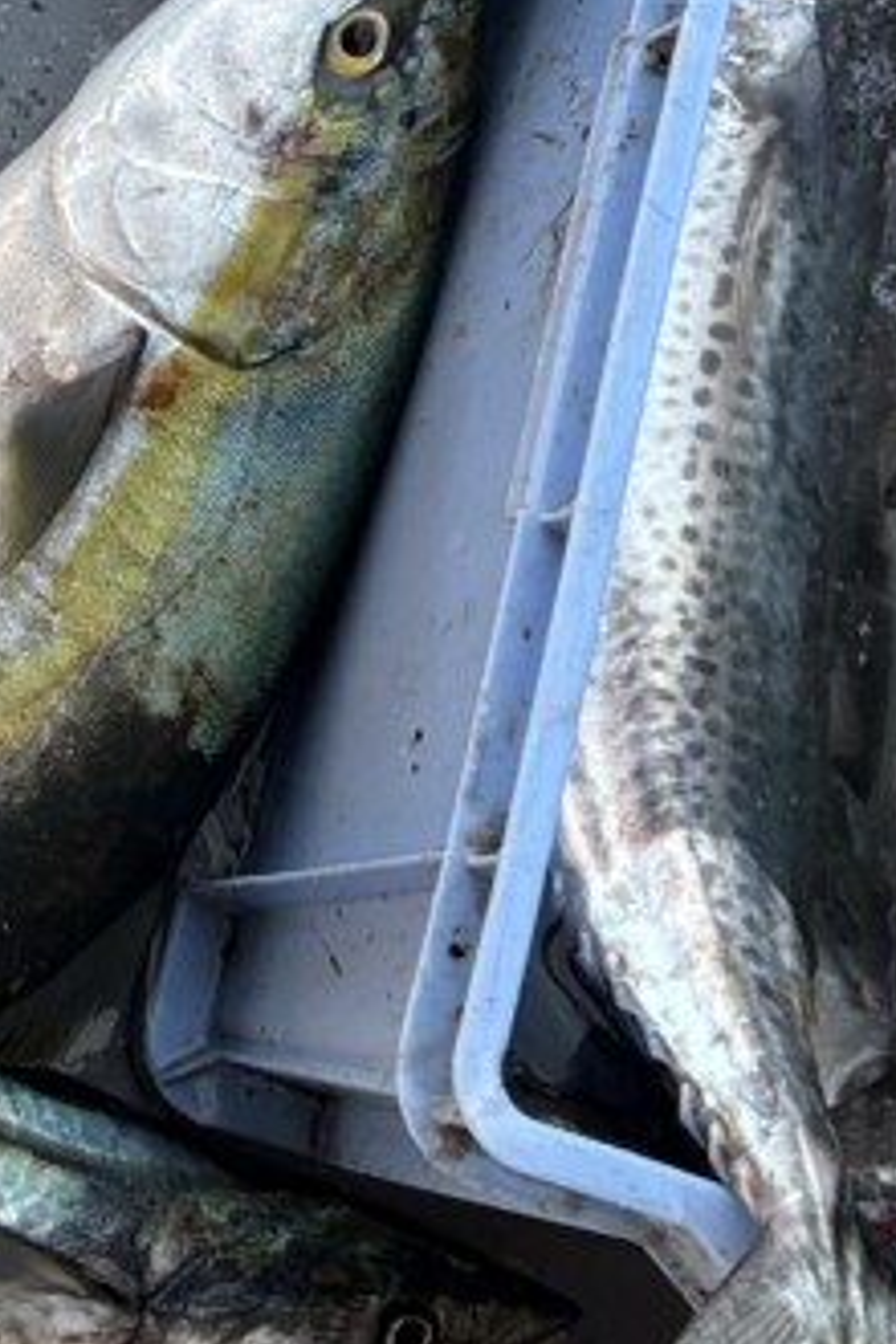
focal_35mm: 82
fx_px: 3061
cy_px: 130
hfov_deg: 16.3
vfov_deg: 24.1
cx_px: -41
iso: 80
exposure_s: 1/122
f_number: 1.6
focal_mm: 5.96
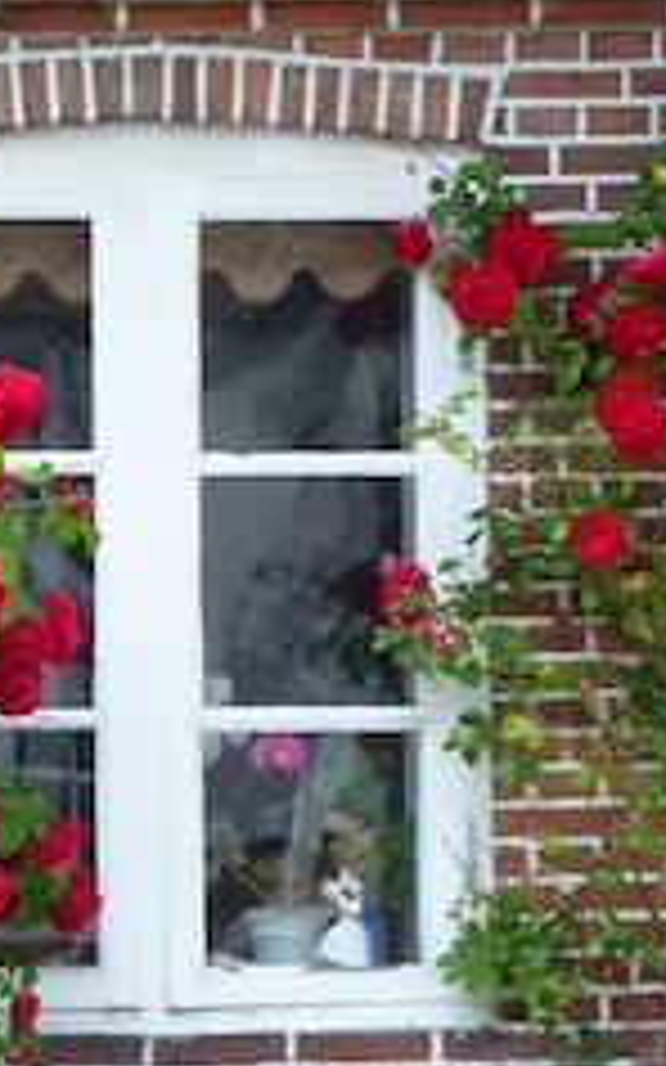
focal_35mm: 268
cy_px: 841
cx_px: -500
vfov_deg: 7.8
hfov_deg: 4.8
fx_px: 7788
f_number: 4.7
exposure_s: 1/100
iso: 100
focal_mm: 12.7
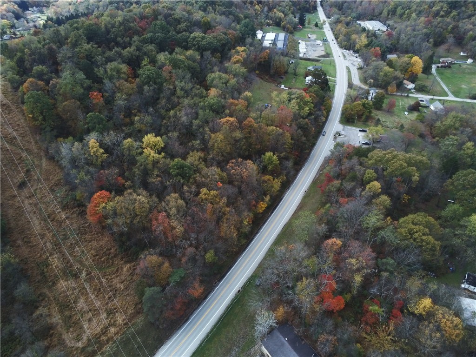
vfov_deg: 58.9
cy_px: 178
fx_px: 316
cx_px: 238
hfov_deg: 73.9
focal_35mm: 23
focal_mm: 4
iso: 100
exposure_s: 1/153
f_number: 2.4
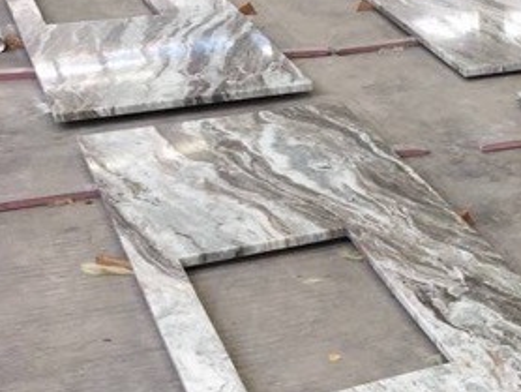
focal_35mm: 73
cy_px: 346
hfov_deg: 24.0
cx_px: 641
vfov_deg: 19.8
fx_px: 1100
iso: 25
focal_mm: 4.15
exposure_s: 1/50
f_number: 2.2
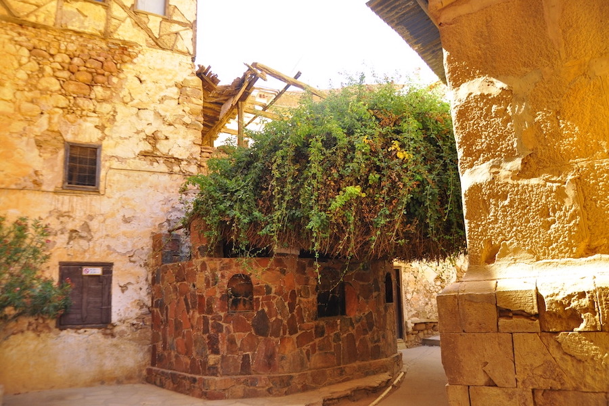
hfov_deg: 67.4
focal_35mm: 27
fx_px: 457
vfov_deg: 47.9
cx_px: 304
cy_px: 203
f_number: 5.6
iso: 200
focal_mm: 18
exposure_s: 1/125
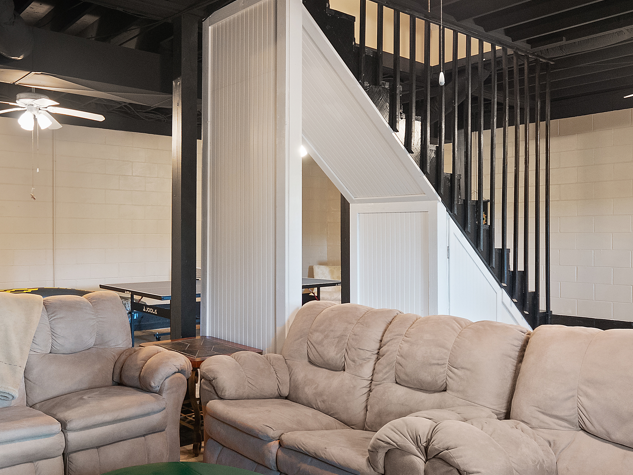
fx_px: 549
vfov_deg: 46.5
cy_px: 185
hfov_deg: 59.4
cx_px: 248
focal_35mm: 30
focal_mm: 8
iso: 400
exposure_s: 1/10
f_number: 2.8
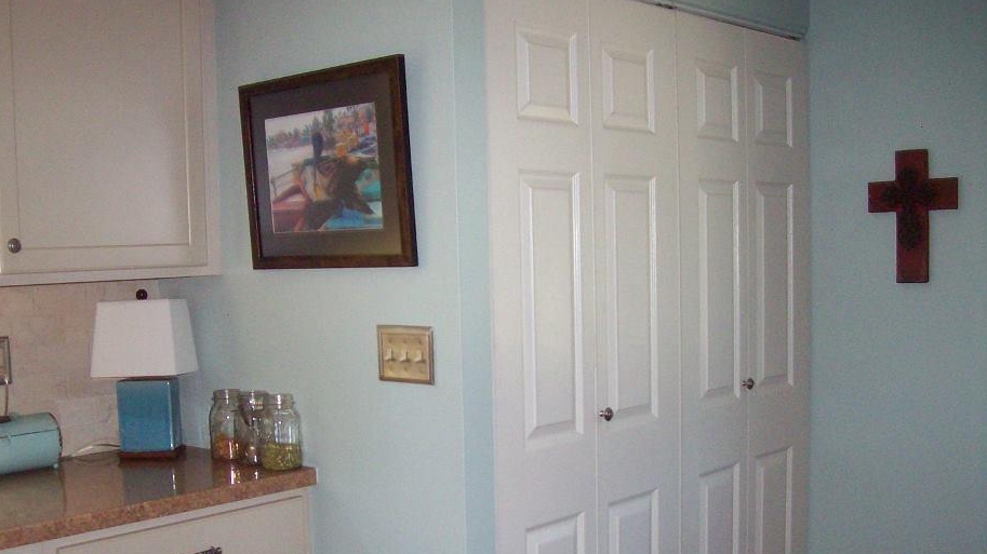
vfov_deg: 26.9
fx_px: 1151
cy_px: 388
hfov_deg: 46.3
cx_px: 438
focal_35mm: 44
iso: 140
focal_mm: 6
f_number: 2.7
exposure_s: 1/64
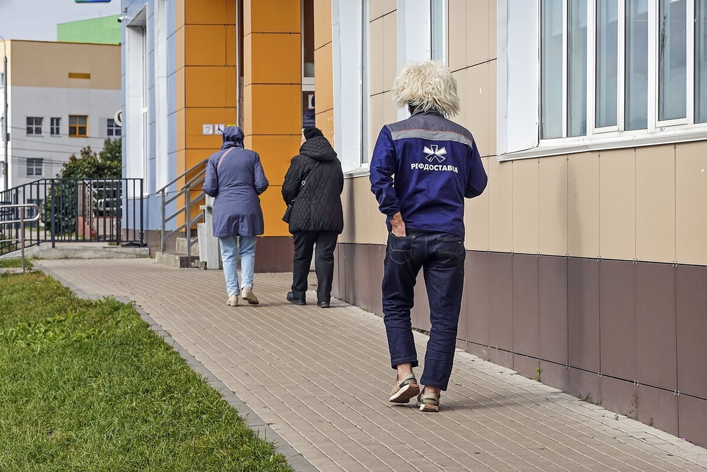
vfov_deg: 12.5
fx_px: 2160
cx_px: 355
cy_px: 235
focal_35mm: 110
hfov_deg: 18.6
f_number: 4.5
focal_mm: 39.61
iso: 100
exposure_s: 1/500
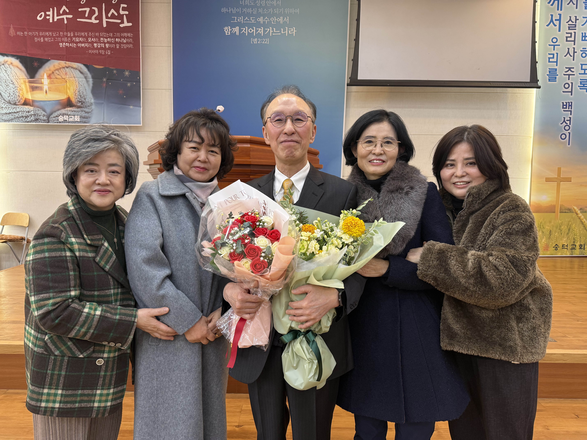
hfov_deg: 71.6
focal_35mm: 24
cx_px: 294
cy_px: 220
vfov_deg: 56.8
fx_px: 407
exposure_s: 1/60
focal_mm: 6.76
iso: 160
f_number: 1.78
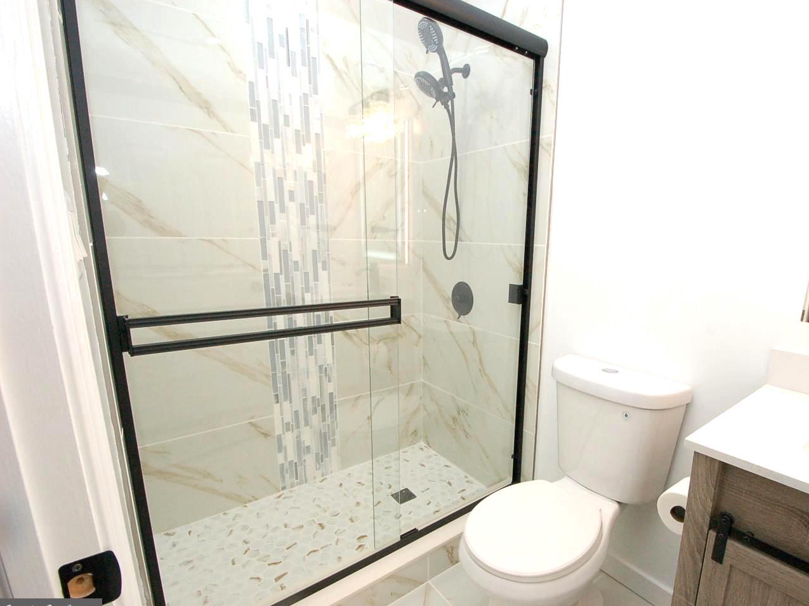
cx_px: 477
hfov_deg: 90.1
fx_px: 397
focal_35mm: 17
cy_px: 315
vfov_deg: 74.7
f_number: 8
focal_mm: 10
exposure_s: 1/80
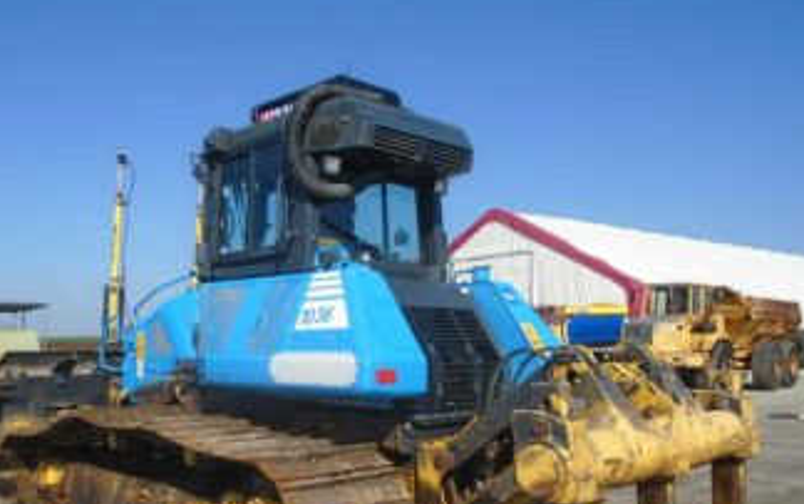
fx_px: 746
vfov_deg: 36.7
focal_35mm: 34
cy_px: 358
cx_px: 335
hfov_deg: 56.4
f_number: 8
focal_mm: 4.6
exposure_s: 1/250
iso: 100
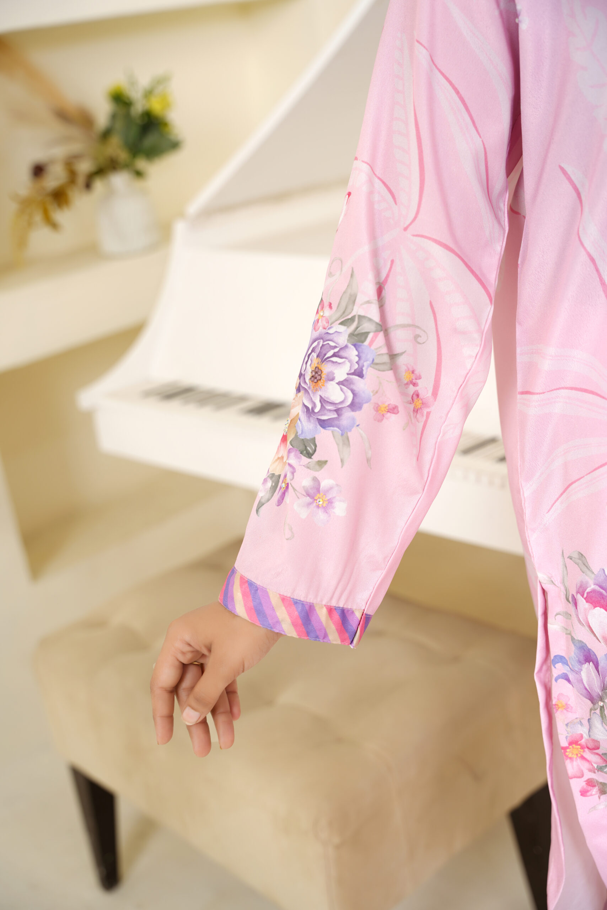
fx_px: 1137
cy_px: 455
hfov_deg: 29.9
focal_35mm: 45
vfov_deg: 43.6
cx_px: 304
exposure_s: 1/125
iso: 64
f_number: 3.5
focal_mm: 45
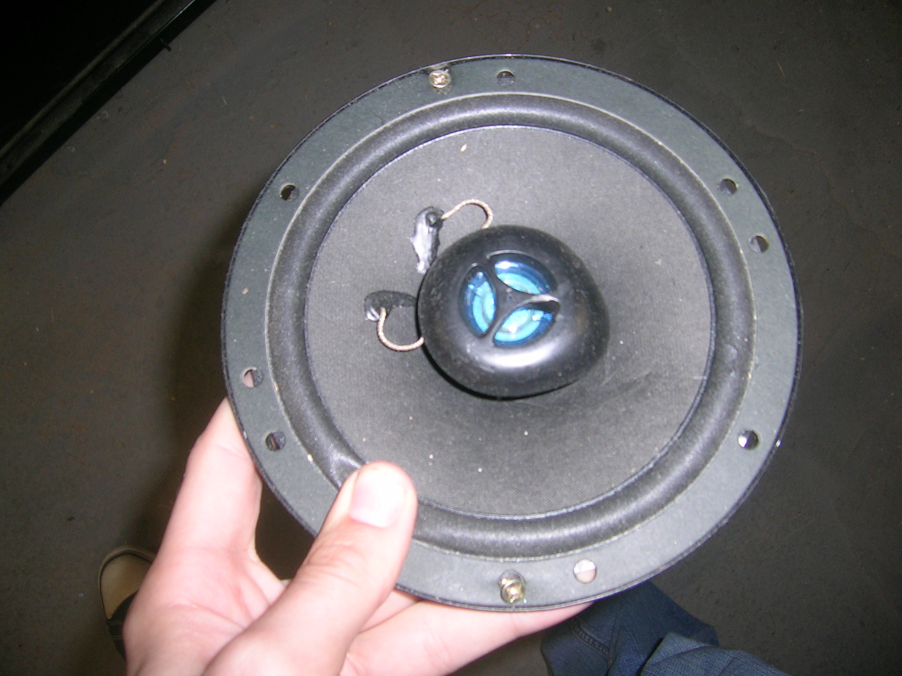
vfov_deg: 40.7
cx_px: 451
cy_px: 338
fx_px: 912
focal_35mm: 35
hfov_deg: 52.6
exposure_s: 1/60.1
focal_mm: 5.4
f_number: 2.8
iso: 50
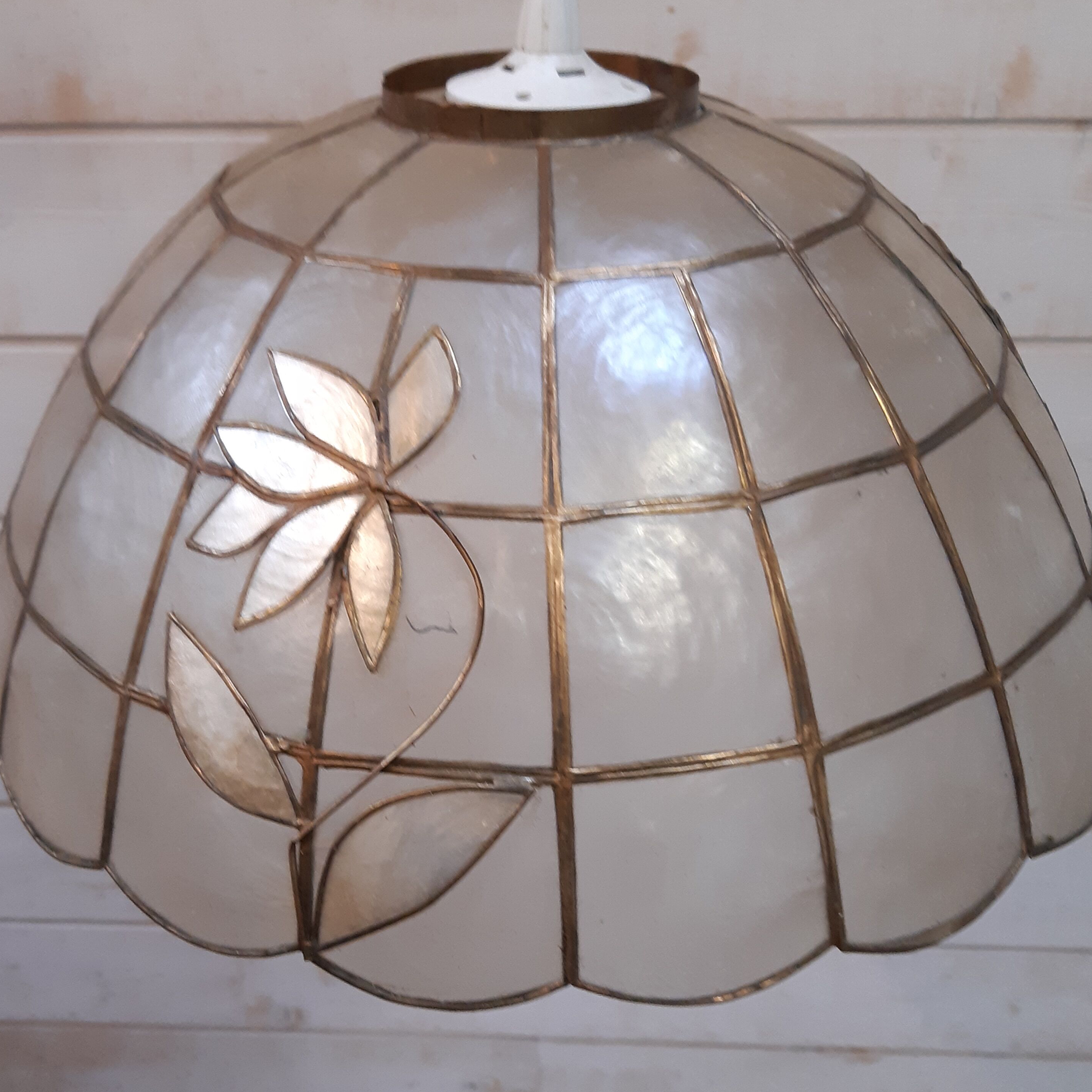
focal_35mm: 37
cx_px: 505
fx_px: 1321
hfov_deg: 44.9
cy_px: 602
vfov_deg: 44.9
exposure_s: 1/50
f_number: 1.7
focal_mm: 3.92
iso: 160
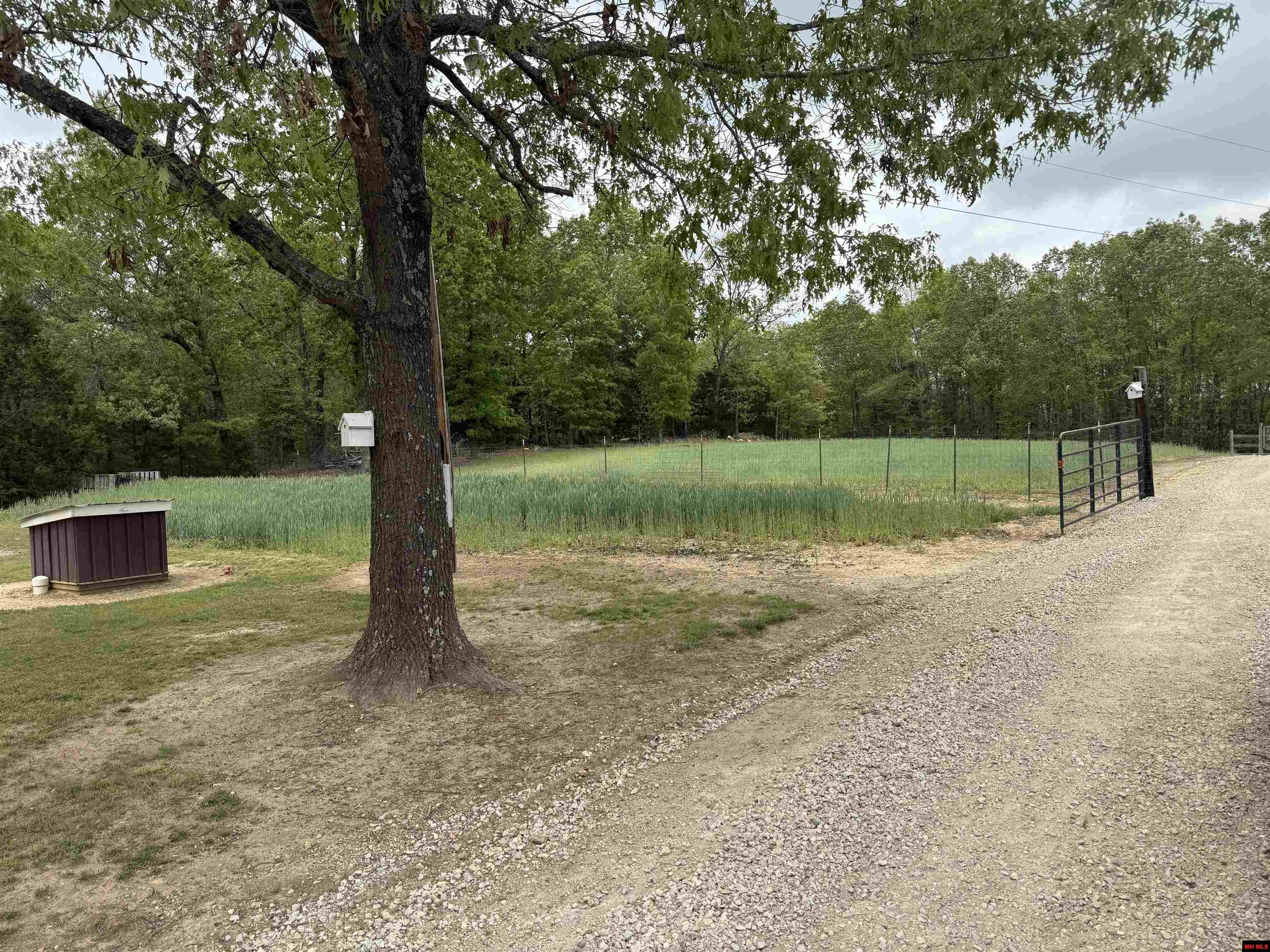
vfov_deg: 56.8
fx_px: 881
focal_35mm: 24
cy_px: 476
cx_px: 635
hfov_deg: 71.6
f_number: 1.78
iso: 80
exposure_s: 1/2611
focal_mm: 6.76
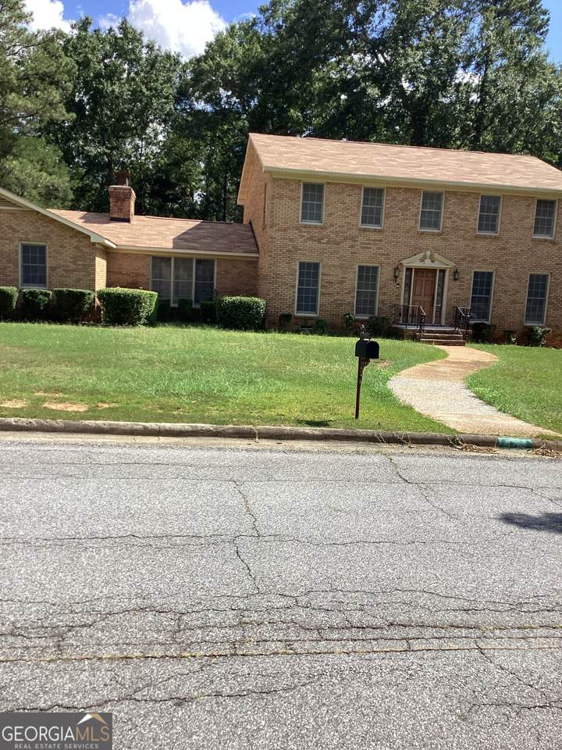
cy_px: 375
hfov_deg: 45.4
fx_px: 671
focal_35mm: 31
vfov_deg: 58.4
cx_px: 281
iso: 25
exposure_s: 1/981
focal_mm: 3.3
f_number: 2.4
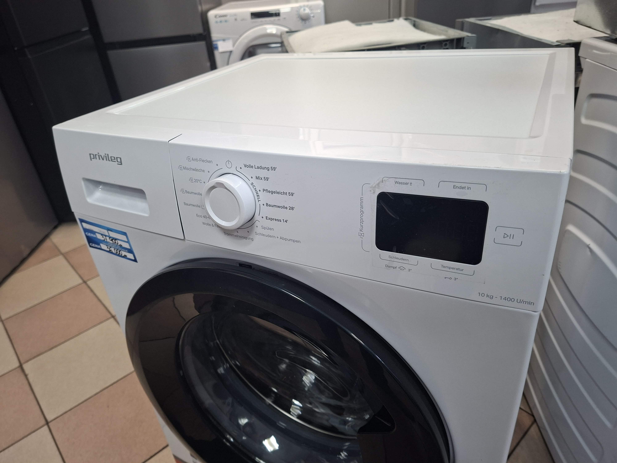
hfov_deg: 73.9
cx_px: 308
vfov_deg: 58.9
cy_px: 232
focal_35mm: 23
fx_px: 410
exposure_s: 1/50
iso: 250
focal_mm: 5.54
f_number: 1.8
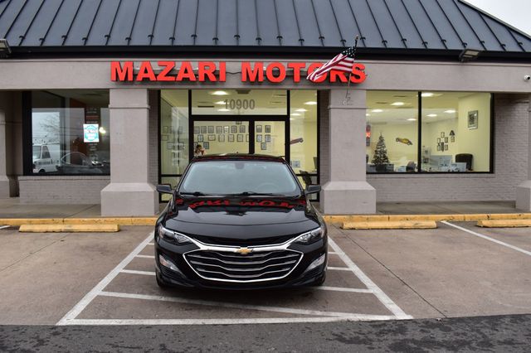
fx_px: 486
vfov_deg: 39.9
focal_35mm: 33
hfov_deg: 57.2
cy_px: 176
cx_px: 266
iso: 400
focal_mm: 22
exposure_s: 1/30
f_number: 7.1
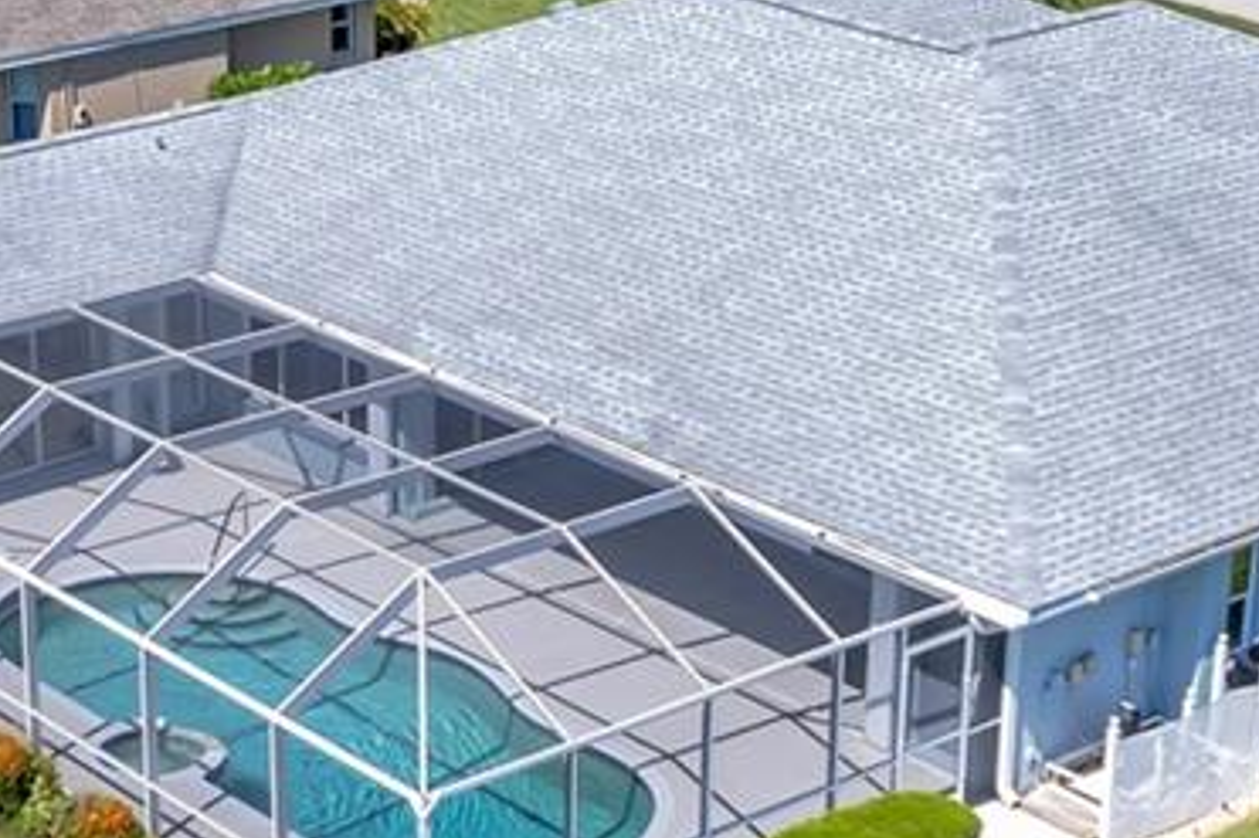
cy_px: 589
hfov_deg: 21.4
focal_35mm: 95
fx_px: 3321
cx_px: 377
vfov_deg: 14.3
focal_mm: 8.38
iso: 110
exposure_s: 1/1250
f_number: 2.8
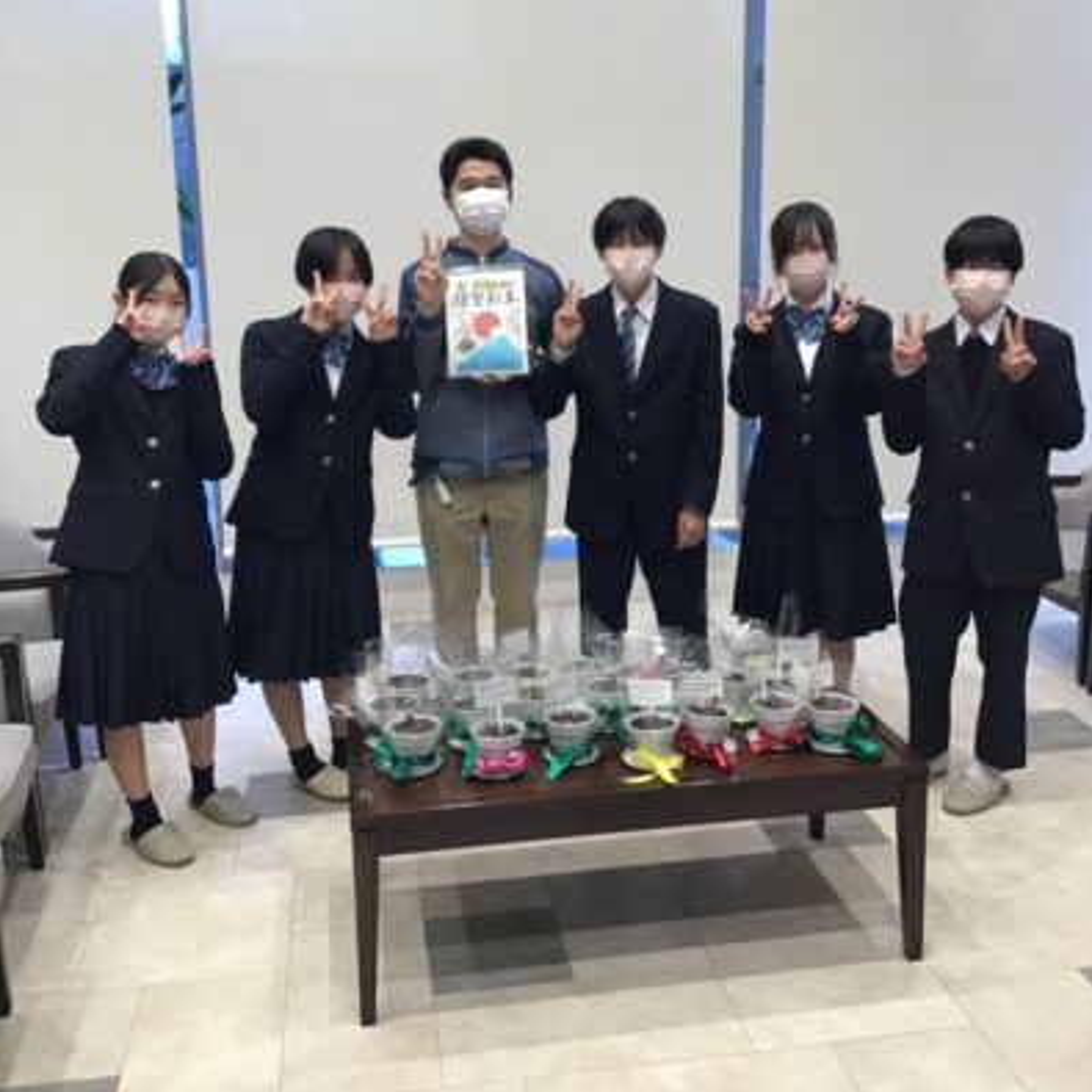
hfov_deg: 44.9
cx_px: 550
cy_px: 463
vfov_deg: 44.8
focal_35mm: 37
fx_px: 1321
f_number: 2.4
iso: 50
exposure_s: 1/30
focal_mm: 3.3
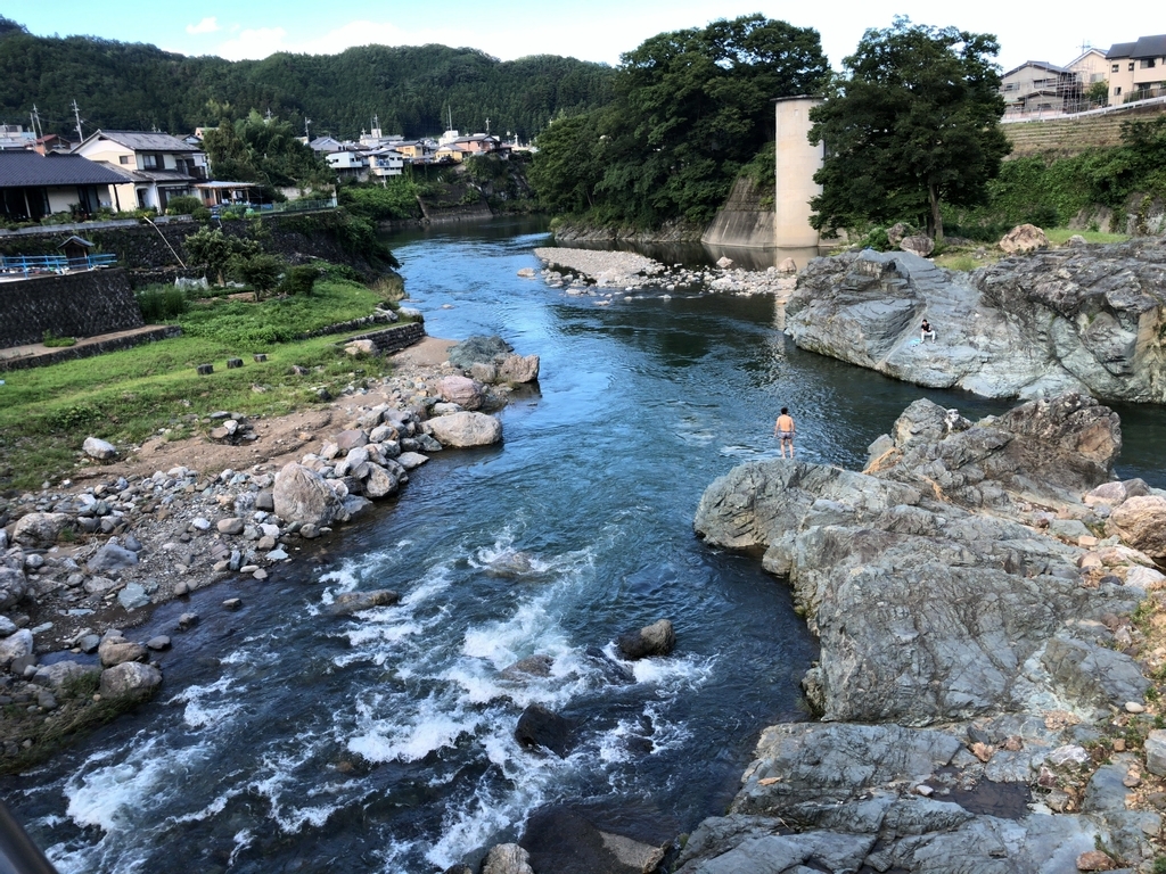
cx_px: 583
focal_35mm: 28
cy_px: 437
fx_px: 943
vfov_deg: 49.7
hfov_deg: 63.4
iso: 20
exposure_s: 1/484
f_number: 1.8
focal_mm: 3.99
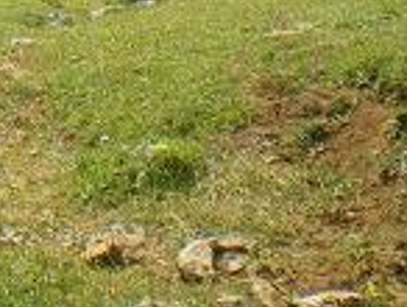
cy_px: -162
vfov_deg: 10.5
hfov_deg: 13.6
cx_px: -181
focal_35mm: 137
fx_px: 1613
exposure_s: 1/250
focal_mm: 6.3
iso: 64
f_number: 4.6
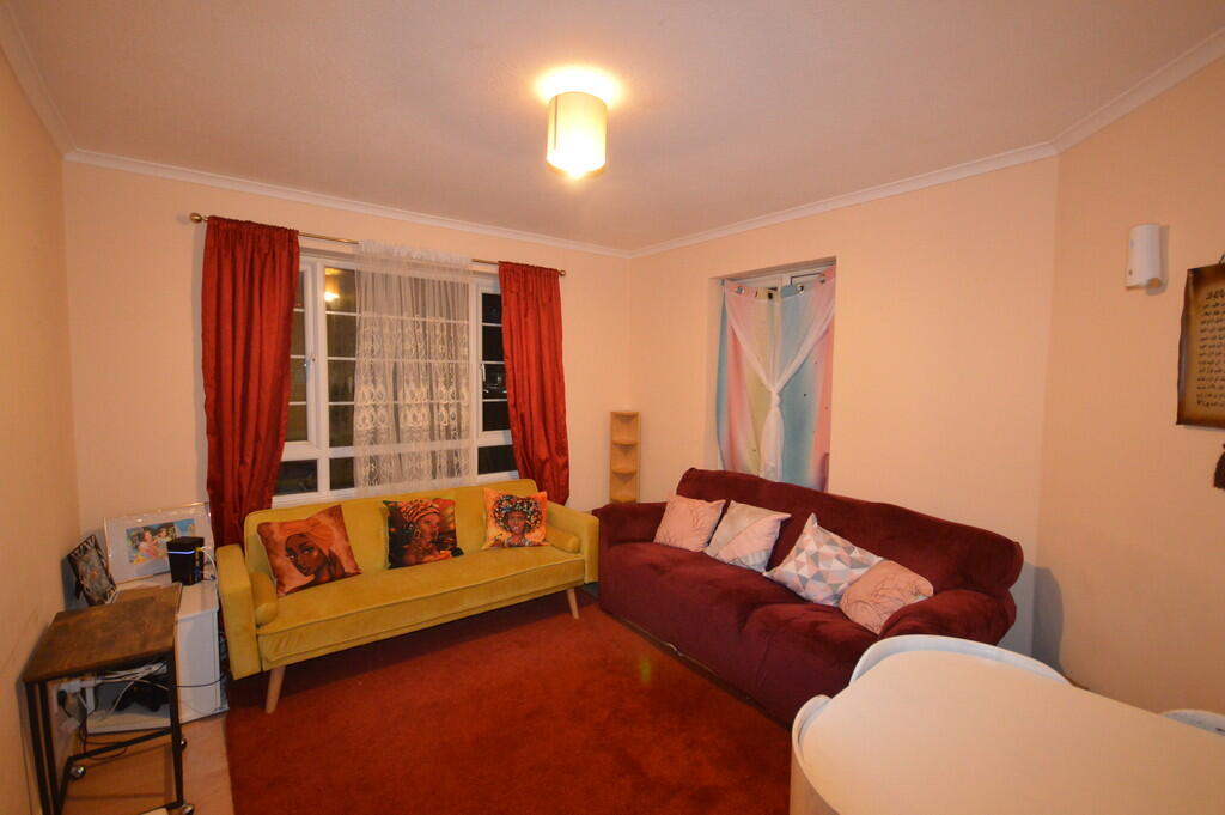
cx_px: 612
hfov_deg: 100.4
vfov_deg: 77.2
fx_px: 510
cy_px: 408
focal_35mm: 15
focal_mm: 10
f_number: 4
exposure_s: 1/60
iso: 2500
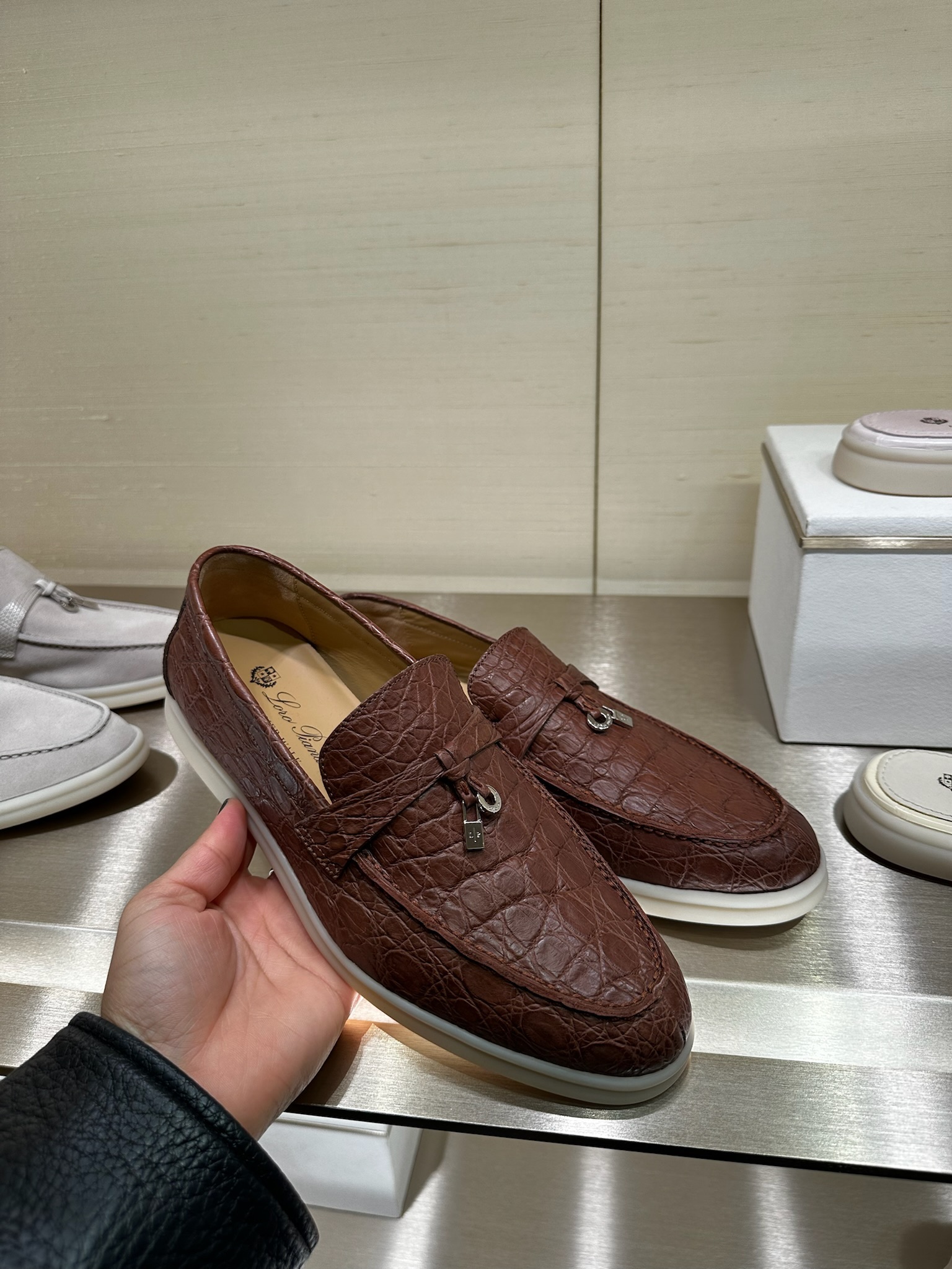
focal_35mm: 24
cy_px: 634
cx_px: 476
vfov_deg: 71.6
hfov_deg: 56.8
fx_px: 880
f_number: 1.78
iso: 80
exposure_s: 1/541
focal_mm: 6.86
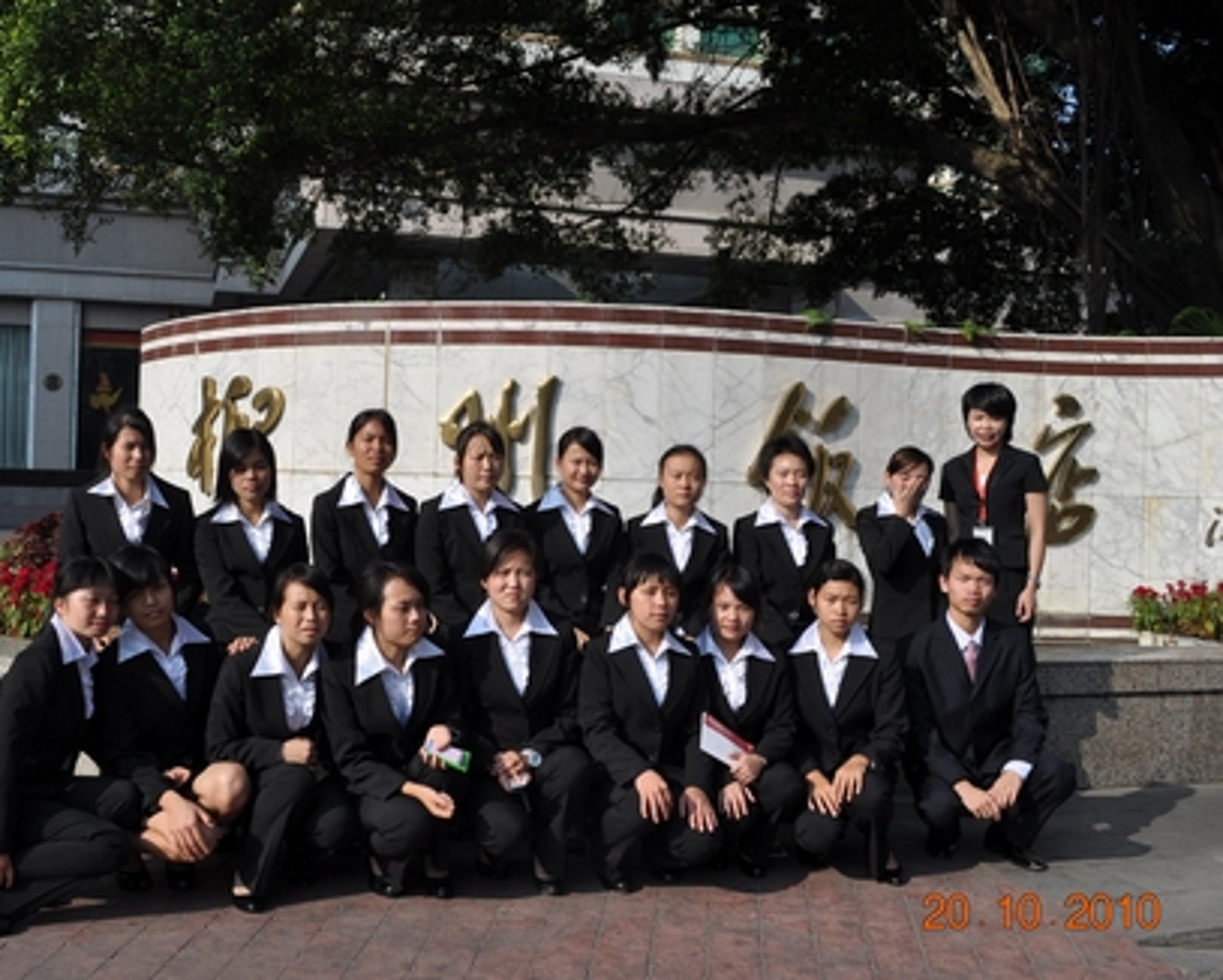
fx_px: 1376
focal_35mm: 38
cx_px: 553
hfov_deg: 47.9
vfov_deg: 39.2
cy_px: 490
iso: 200
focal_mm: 22
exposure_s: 1/320
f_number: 9
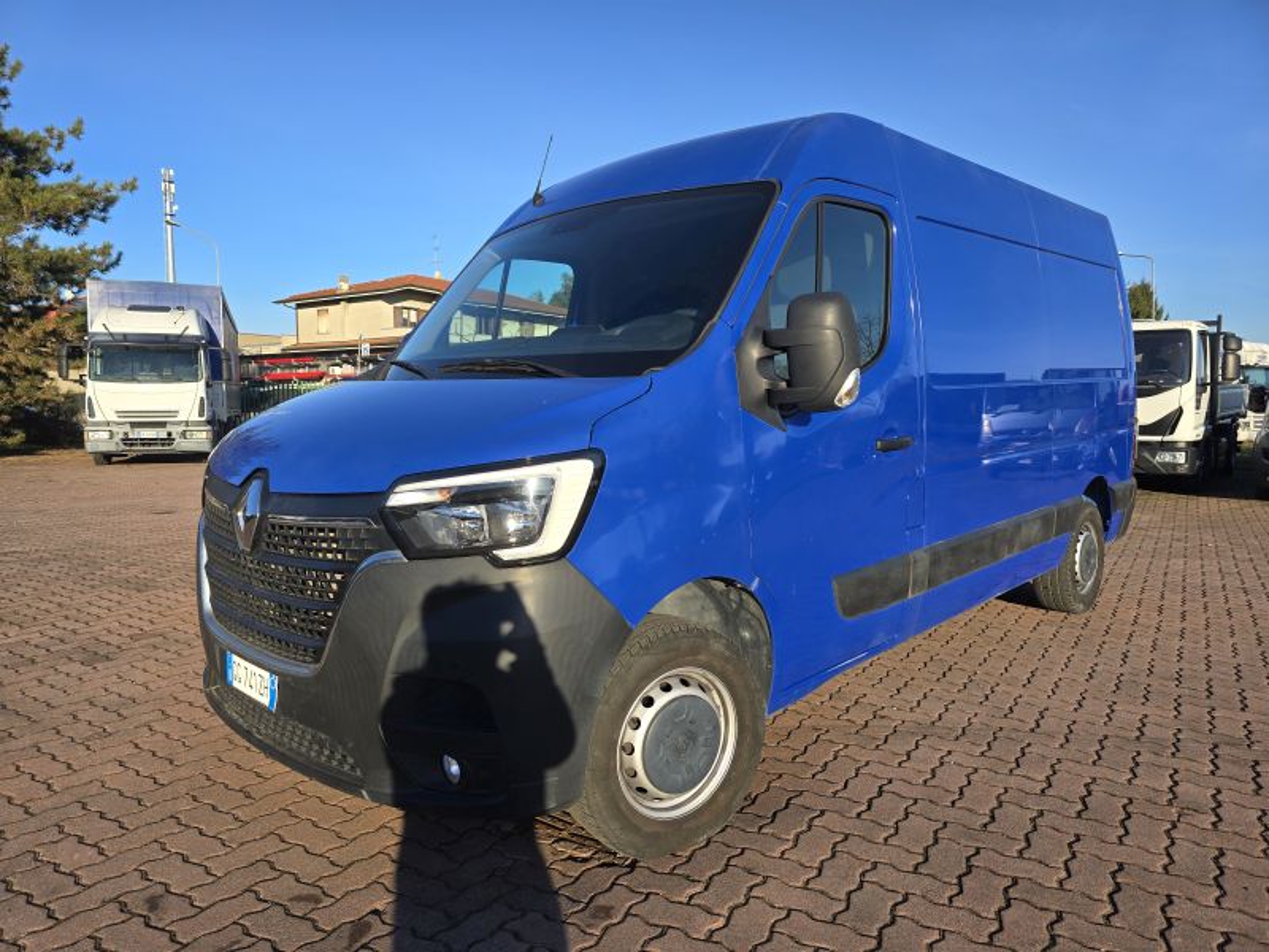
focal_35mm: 23
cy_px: 476
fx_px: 843
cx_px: 634
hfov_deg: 73.9
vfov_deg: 58.9
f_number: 1.7
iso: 12
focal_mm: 6.3
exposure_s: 1/480
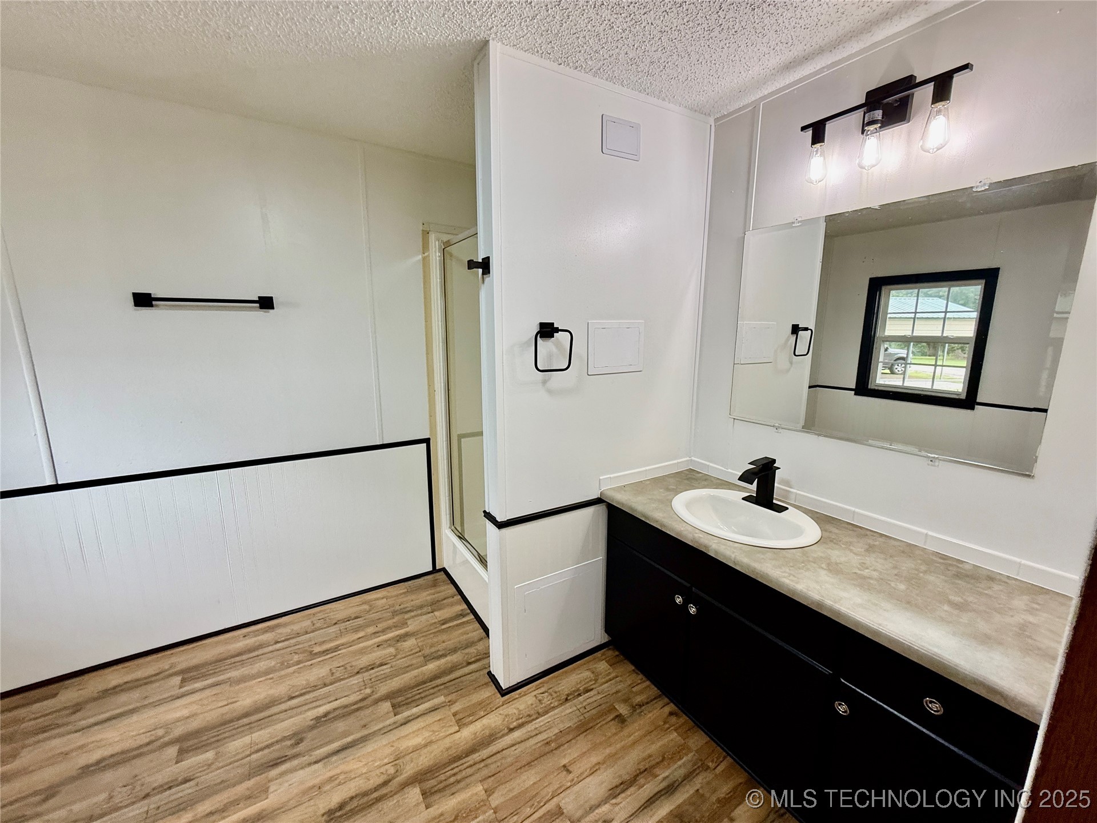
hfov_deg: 102.1
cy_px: 412
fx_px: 444
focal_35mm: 14
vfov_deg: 85.7
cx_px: 548
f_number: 2.2
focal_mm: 2.22
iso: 125
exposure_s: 1/120
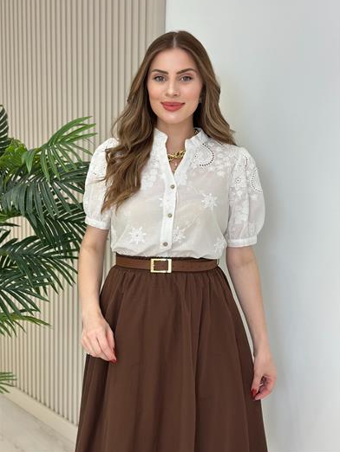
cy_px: 223
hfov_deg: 29.7
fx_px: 641
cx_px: 173
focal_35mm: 49
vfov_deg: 38.9
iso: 80
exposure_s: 1/203
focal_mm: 6.86
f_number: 1.78
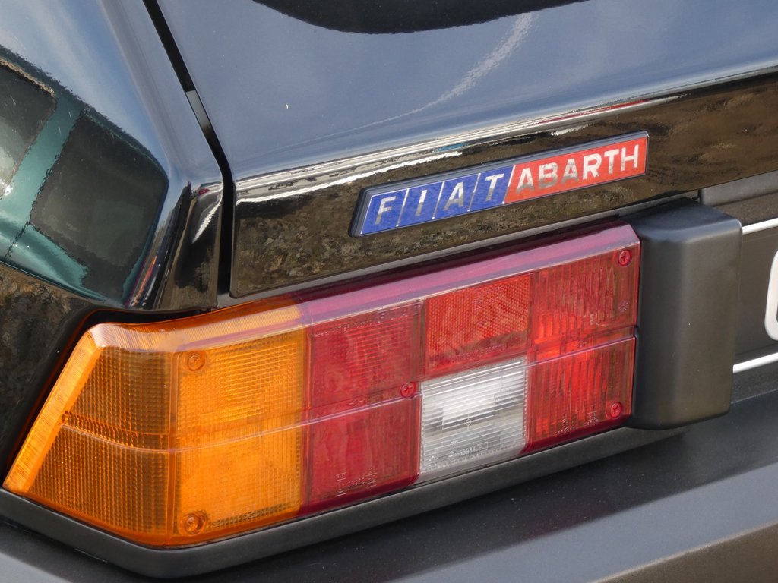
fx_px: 2697
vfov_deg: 12.3
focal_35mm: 120
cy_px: 292
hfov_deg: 16.4
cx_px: 389
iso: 160
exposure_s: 1/80
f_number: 5.1
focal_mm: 21.5
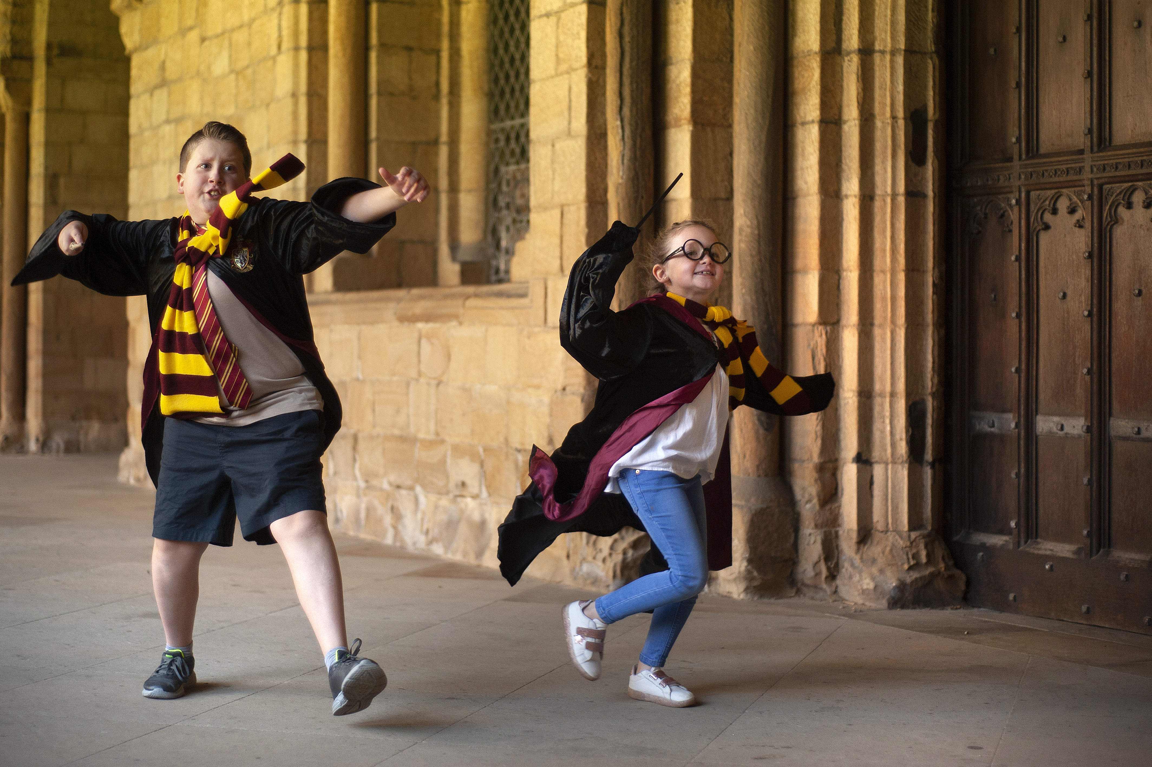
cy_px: 384
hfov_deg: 39.6
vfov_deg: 27.0
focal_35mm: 50
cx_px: 576
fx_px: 1599
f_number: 1.8
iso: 640
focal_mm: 50
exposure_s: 1/500
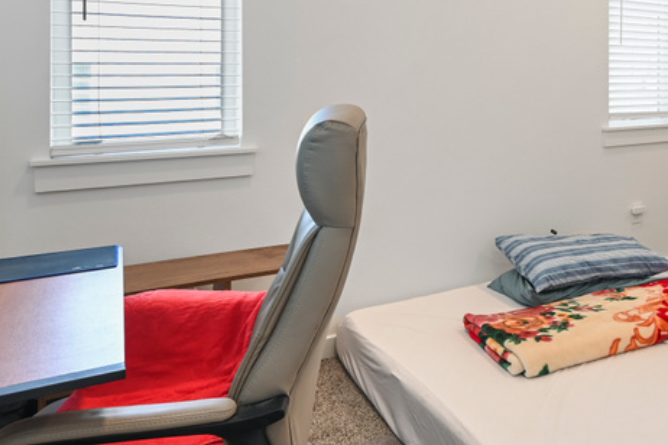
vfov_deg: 41.8
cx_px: 610
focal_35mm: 31
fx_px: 575
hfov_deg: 52.4
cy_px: 294
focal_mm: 14
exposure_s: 1/40
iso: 250
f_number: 8
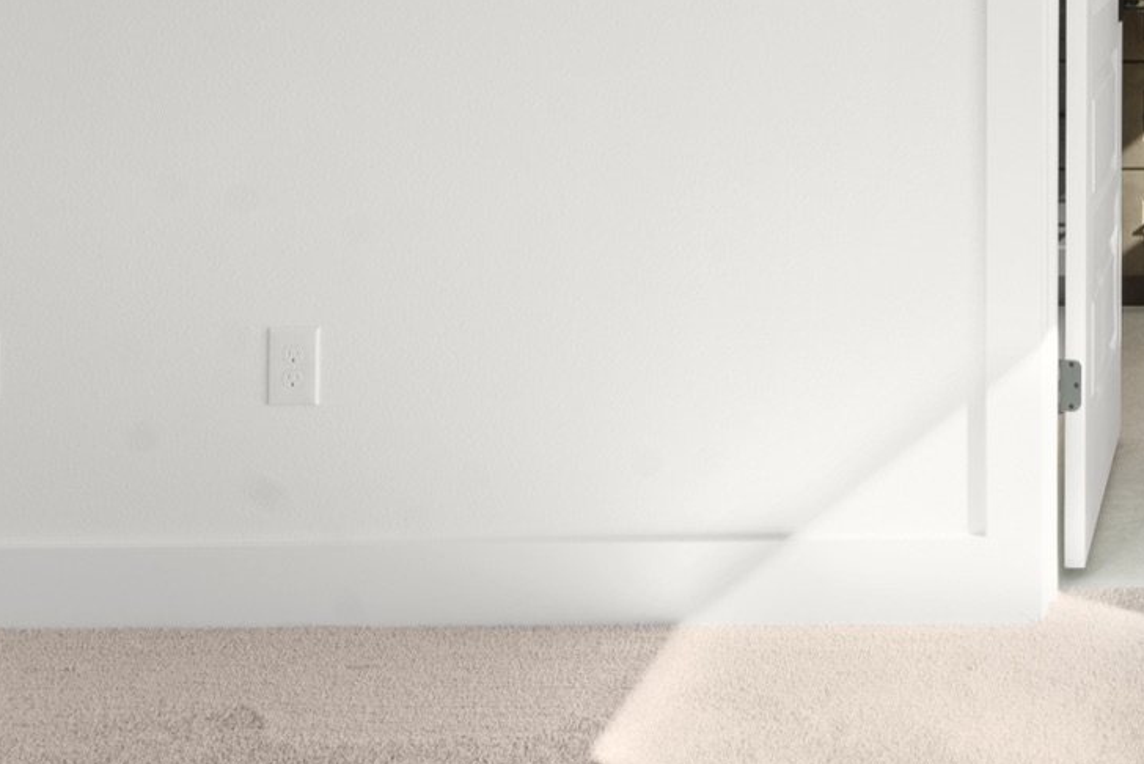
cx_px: 1312
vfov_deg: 22.1
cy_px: -185
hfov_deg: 31.0
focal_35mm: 56
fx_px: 1780
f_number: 10
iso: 100
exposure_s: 1/20
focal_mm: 17
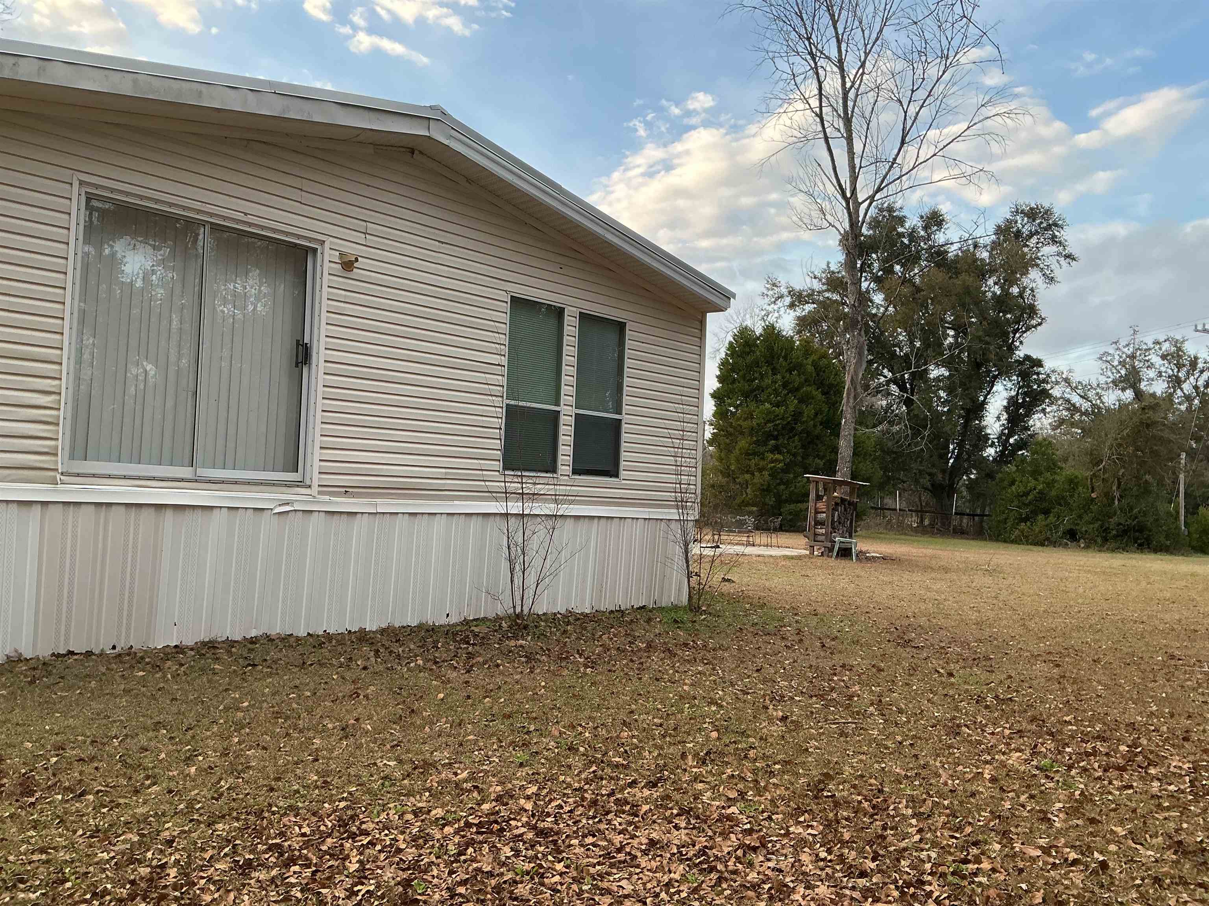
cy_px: 453
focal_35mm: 29
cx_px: 604
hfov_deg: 61.7
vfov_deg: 48.2
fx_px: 1013
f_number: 1.8
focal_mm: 3
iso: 25
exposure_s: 1/262
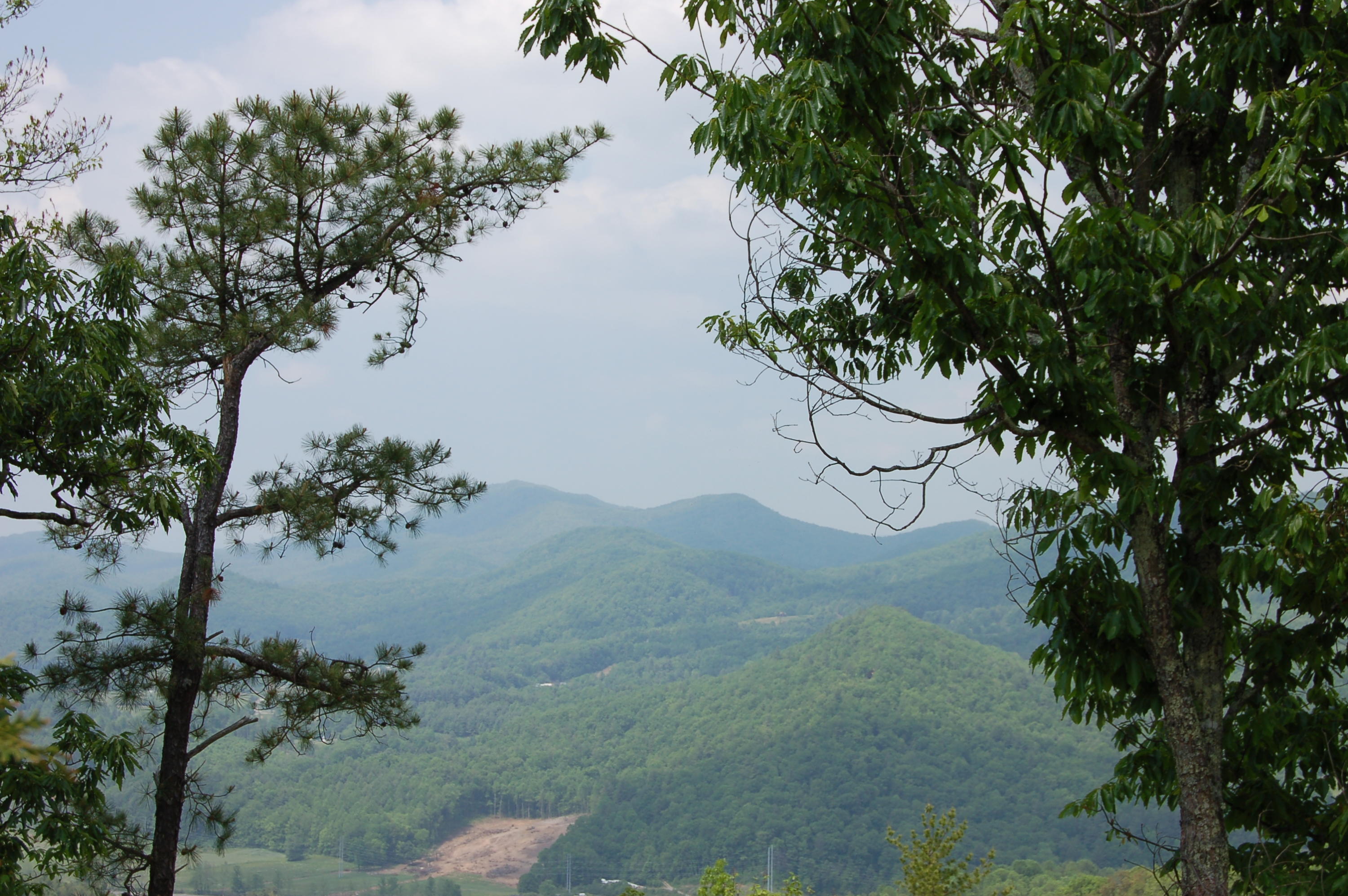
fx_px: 2357
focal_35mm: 63
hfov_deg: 31.9
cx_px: 674
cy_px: 448
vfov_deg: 21.5
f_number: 10
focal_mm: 42
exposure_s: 1/320
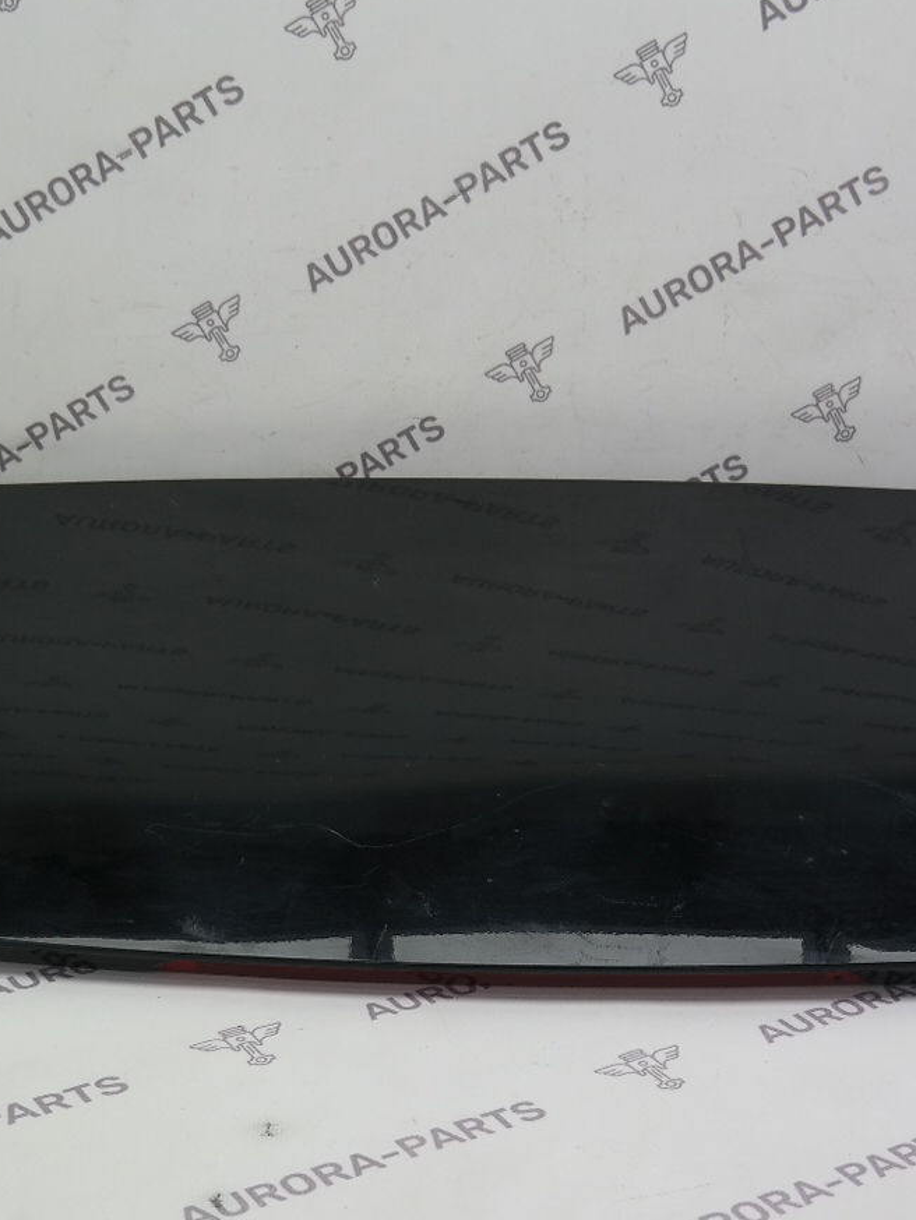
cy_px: 762
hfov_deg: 25.7
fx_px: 2010
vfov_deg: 33.6
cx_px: 493
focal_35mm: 57
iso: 100
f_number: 3.5
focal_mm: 20
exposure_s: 1/80
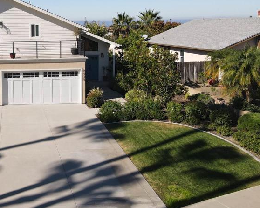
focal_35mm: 43
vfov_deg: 34.3
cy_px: 57
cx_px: 29
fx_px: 331
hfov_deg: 39.9
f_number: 2.8
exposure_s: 1/800
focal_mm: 4.5
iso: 100
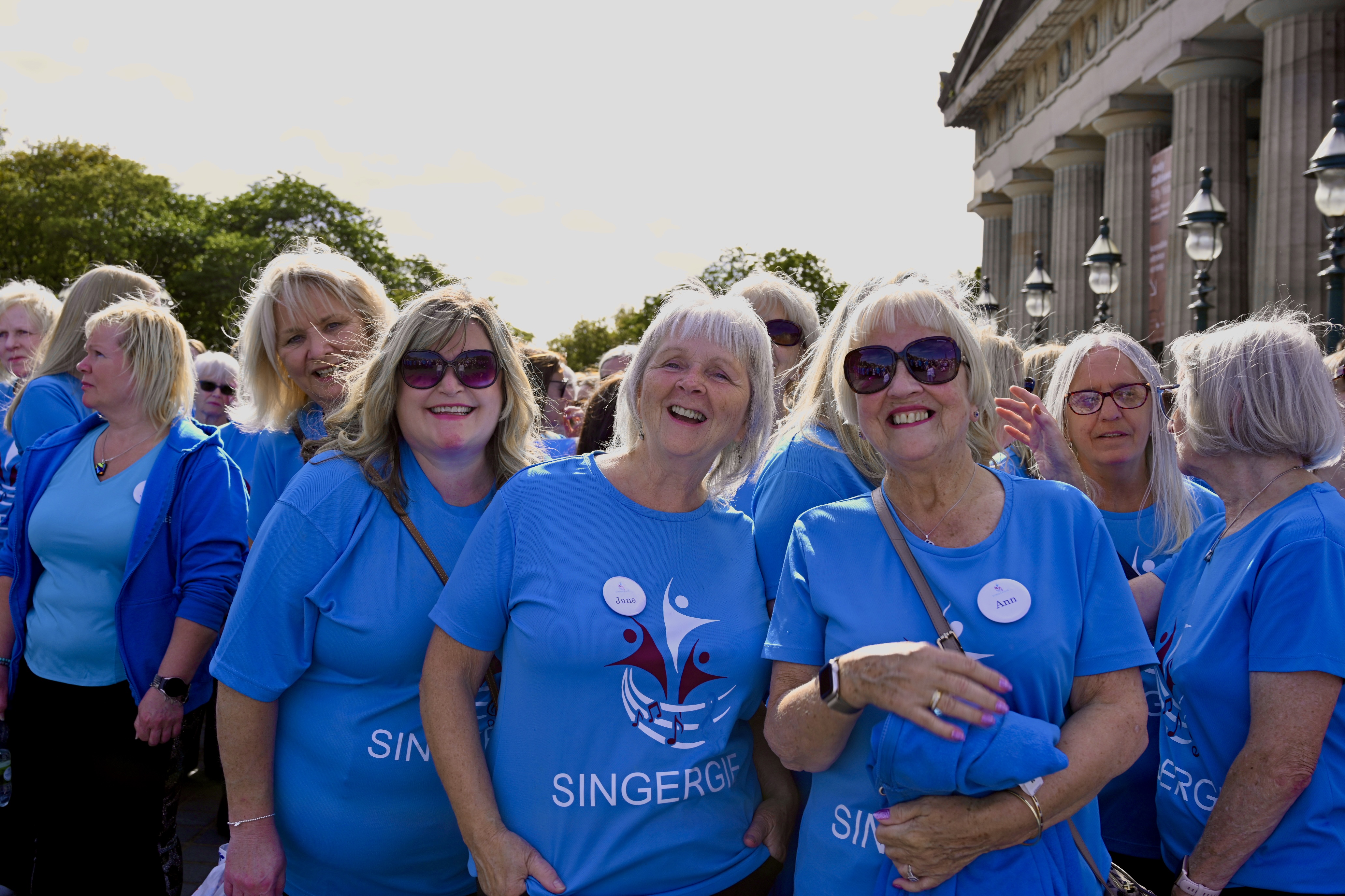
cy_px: 448
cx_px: 672
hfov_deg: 55.1
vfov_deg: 38.4
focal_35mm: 34
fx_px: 1289
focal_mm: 34.5
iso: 125
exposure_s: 1/250
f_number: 6.3
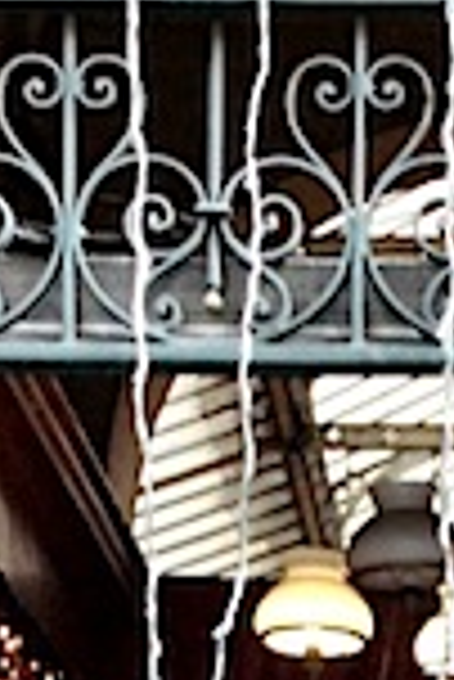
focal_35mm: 193
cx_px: 476
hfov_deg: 7.1
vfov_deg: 10.1
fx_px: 3642
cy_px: 1225
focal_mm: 4.28
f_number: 2.4
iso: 50
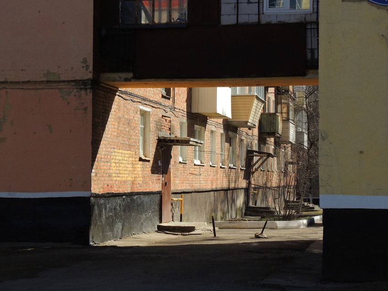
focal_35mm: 90
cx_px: 194
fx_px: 1008
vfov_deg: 16.4
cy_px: 146
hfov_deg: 21.8
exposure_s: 1/800
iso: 400
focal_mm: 16
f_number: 6.4
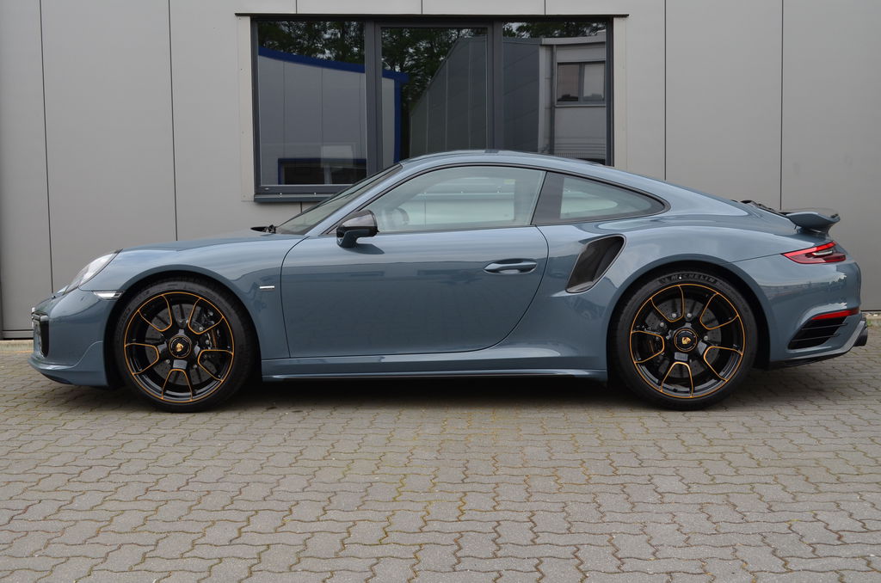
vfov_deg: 34.1
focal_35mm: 39
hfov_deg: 49.6
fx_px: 952
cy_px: 292
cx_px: 440
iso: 400
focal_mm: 26
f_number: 8
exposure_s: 1/60
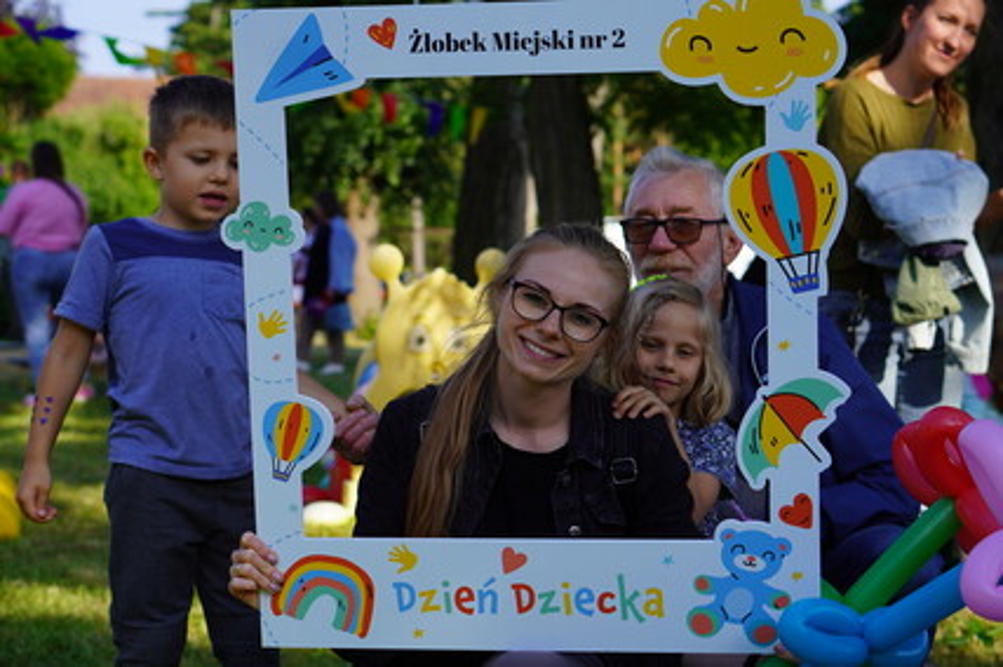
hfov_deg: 27.0
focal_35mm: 75
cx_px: 502
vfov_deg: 18.2
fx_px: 2088
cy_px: 334
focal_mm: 50
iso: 160
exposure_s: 1/1250
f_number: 3.5
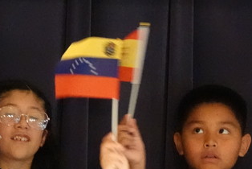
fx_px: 5640
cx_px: 327
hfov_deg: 2.6
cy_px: 177
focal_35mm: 805
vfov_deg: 1.7
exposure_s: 1/40
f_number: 4
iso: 6400
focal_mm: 90.45
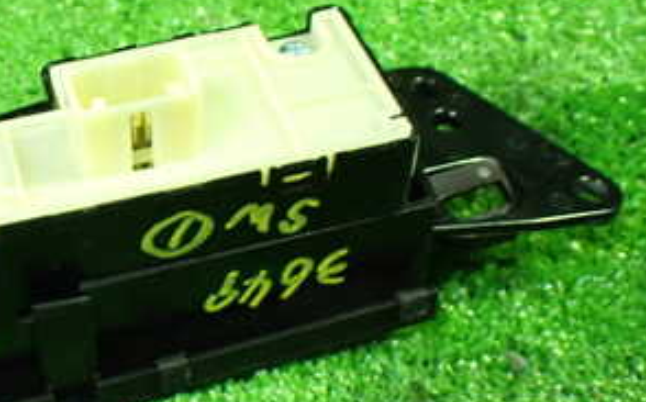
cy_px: 237
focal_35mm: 65
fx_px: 1143
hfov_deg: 29.9
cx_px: 40
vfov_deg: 19.9
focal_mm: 5.4
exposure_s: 1/30
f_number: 2.3
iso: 800
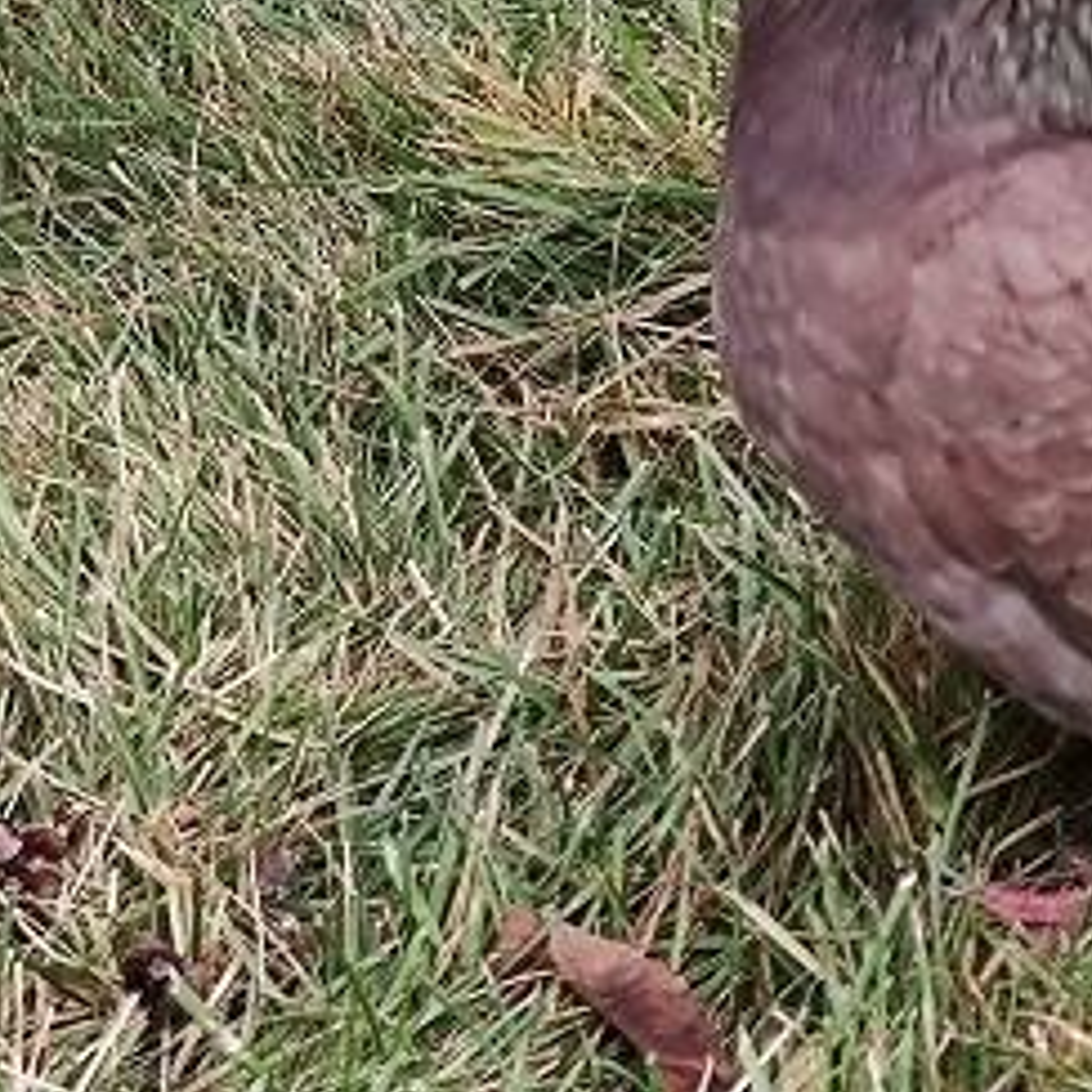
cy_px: 199
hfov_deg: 16.6
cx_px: 832
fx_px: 3712
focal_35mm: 104
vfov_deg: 16.6
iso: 231
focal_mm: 8.16
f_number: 2
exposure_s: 1/120
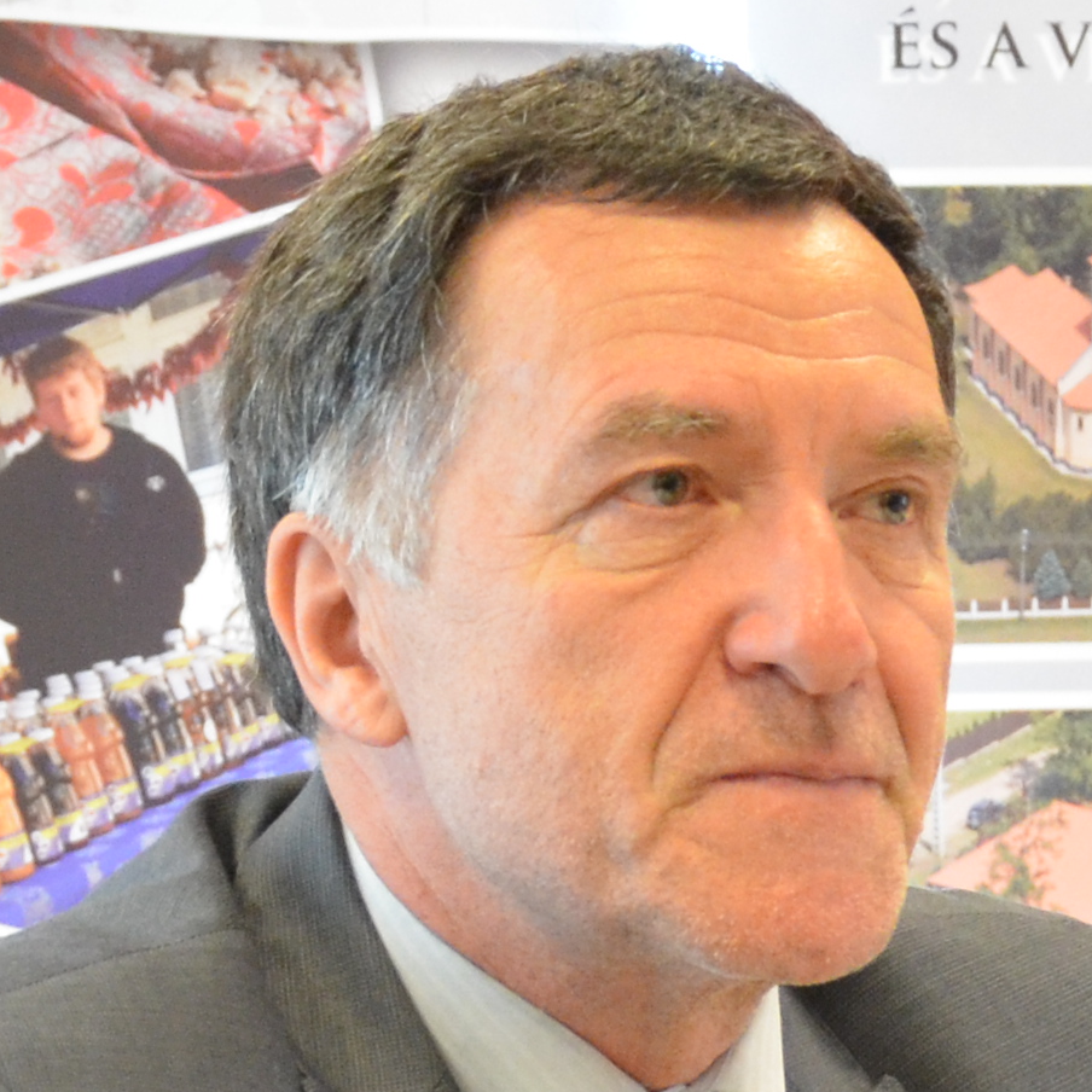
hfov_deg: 8.4
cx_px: 725
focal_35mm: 208
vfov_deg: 8.3
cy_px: 1261
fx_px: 7424
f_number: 5
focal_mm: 30
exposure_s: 1/40
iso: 1800
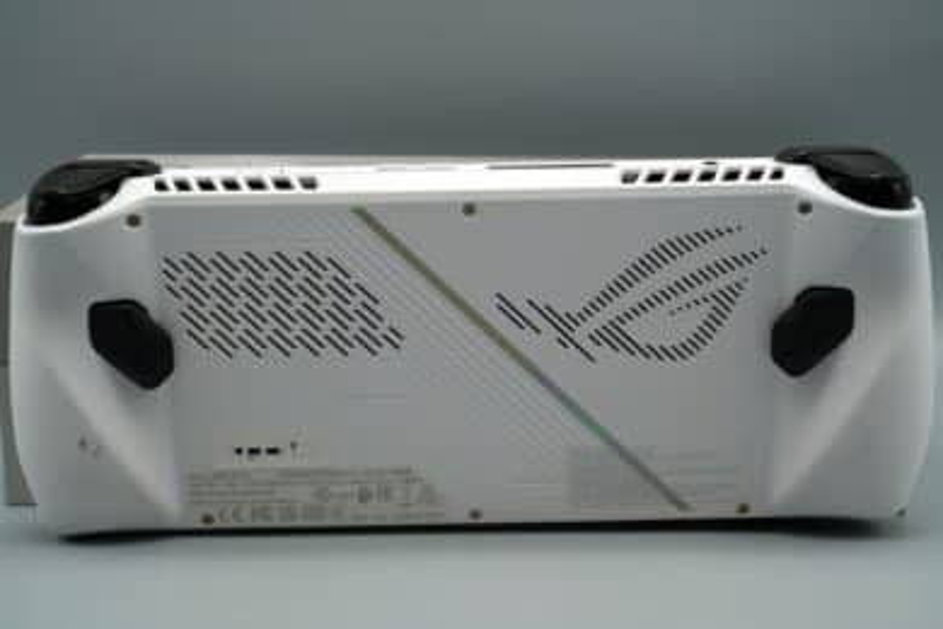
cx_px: 472
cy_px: 314
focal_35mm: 71
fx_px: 1860
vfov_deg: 19.2
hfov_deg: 28.5
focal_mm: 71
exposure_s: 1/80
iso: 400
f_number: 10
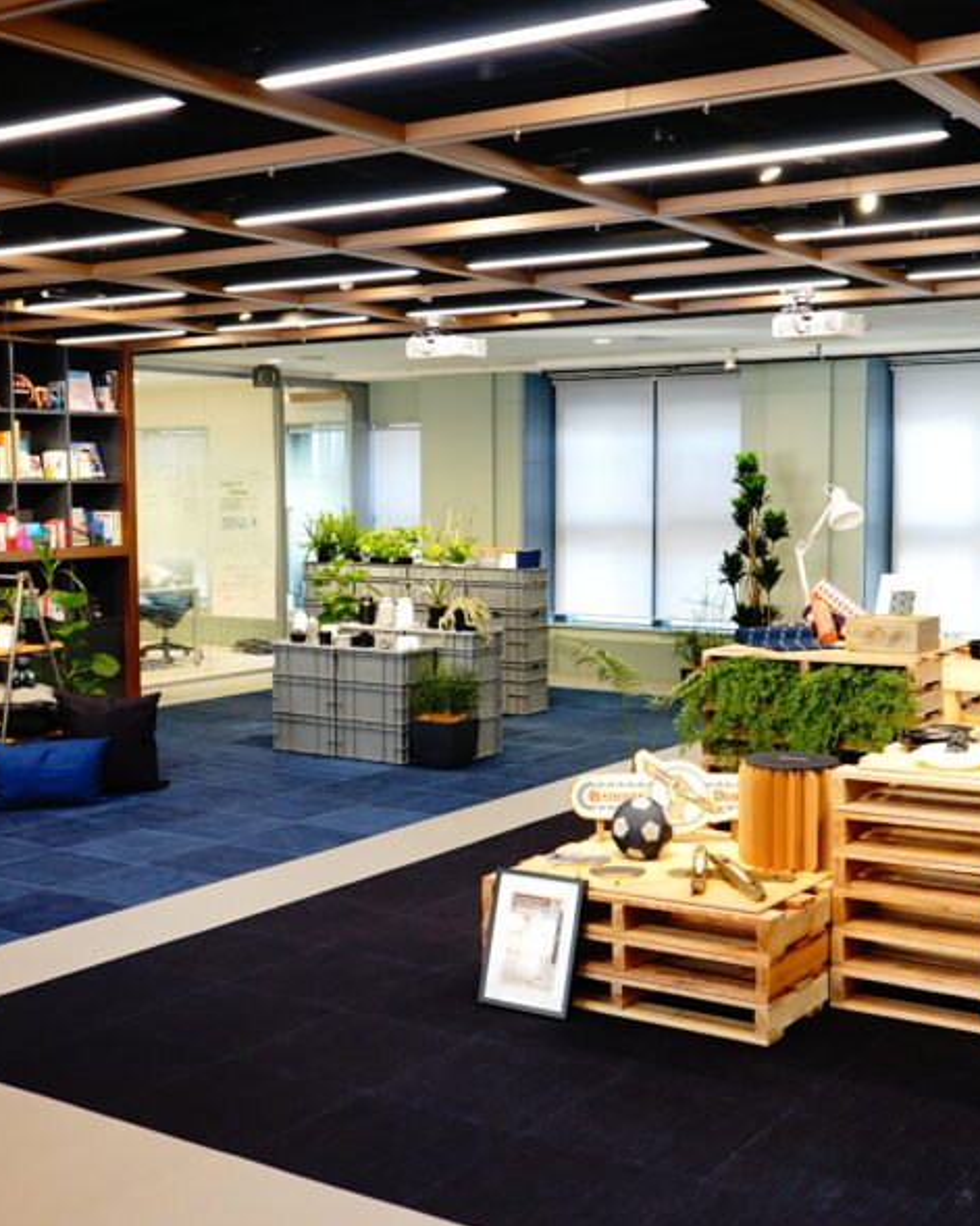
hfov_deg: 34.9
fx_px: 1559
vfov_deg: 42.9
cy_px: 620
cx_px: 510
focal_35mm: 43
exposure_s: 1/60
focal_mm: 30
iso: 400
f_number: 4
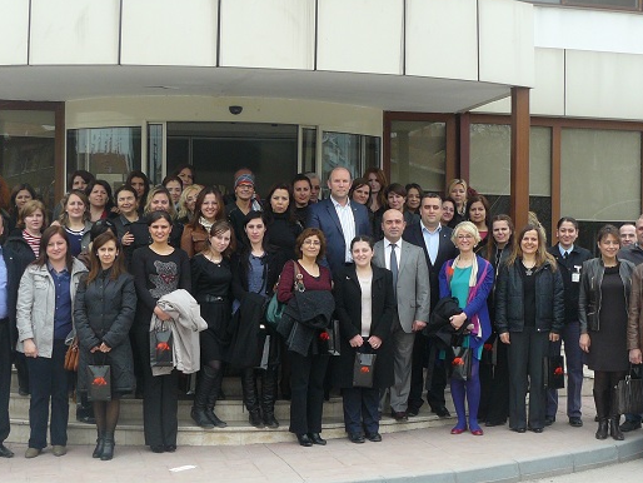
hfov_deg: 34.3
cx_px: 352
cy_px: 299
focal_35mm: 56
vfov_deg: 26.0
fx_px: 1041
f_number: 4
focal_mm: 6
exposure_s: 1/200
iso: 100
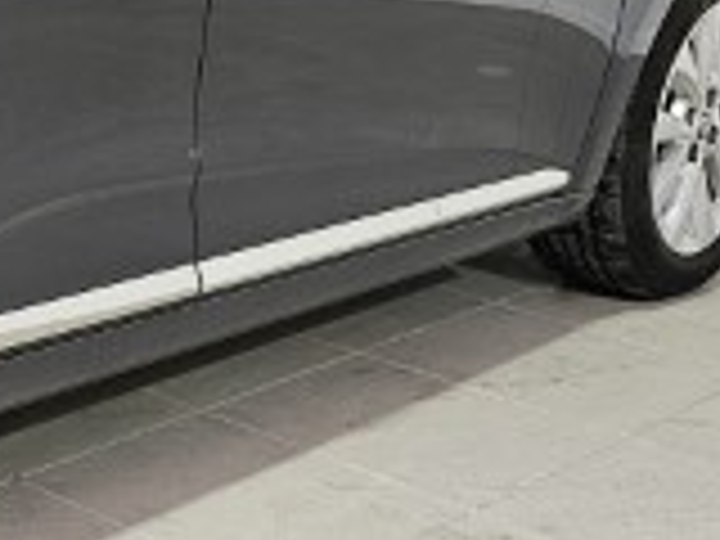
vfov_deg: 15.9
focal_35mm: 92
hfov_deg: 18.4
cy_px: 76
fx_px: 1914
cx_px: -423
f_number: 1.7
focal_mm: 6.3
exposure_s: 1/180
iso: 200
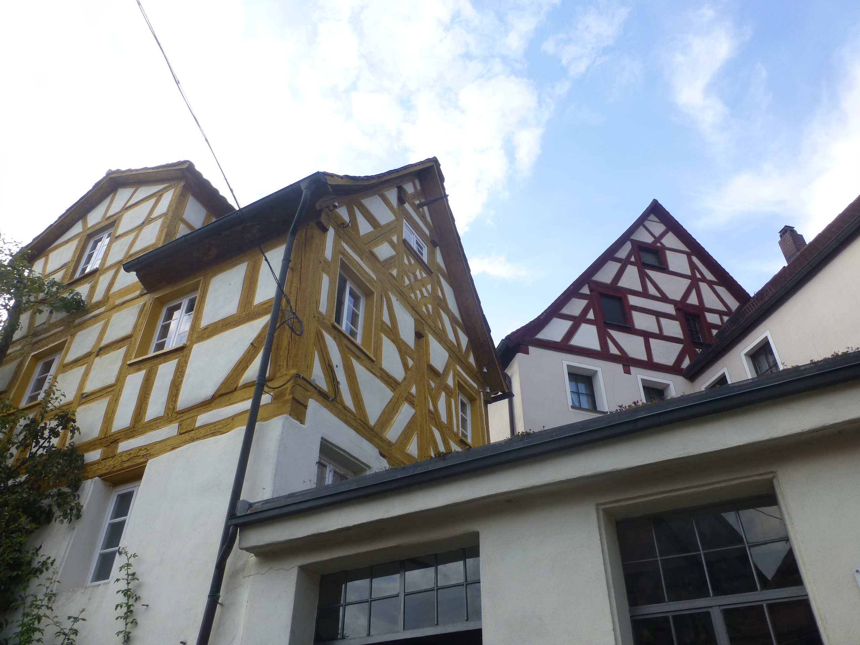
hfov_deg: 69.4
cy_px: 322
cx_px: 430
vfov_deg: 54.9
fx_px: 621
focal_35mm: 25
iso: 100
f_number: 4
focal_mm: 4.4
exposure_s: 1/320
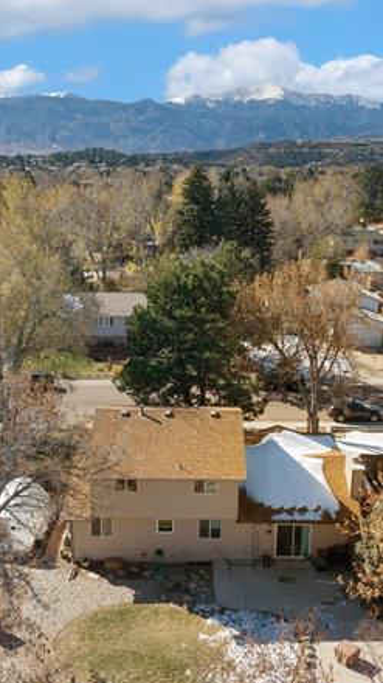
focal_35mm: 38
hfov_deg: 31.1
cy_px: 357
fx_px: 687
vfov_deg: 52.8
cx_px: 197
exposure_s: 1/50
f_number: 10
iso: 100
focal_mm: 12.29
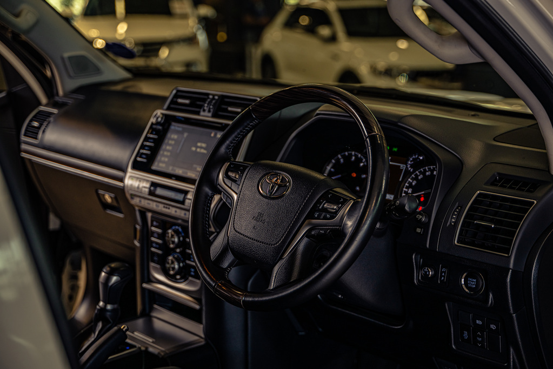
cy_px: 184
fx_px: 768
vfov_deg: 27.0
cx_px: 276
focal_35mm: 50
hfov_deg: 39.6
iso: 320
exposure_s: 1/200
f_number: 2.8
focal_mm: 50
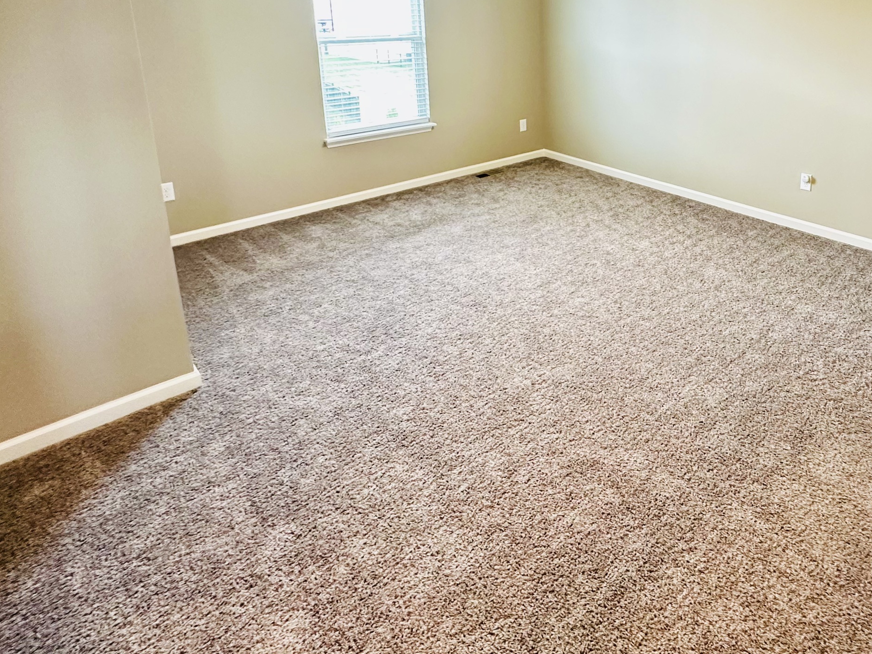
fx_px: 579
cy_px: 127
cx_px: 632
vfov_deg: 54.7
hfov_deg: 70.0
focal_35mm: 23
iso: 400
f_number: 2.2
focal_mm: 2.22
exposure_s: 1/60
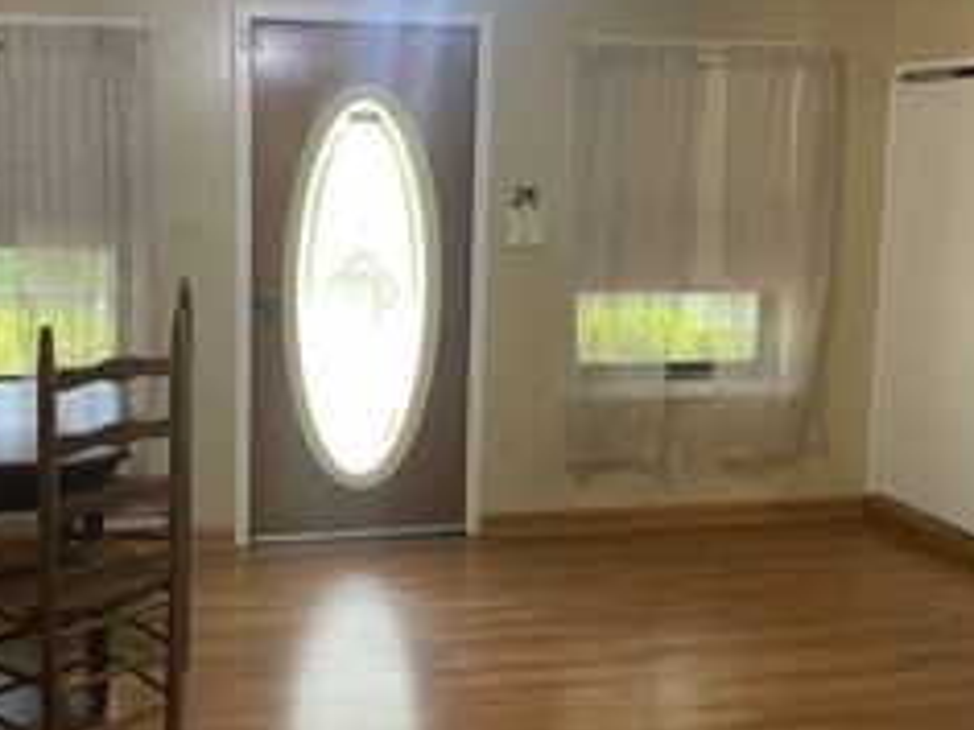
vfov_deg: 32.8
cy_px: 301
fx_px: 1238
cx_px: 400
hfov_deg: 42.8
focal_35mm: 44
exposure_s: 1/60
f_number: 1.8
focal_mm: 4.25
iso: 250
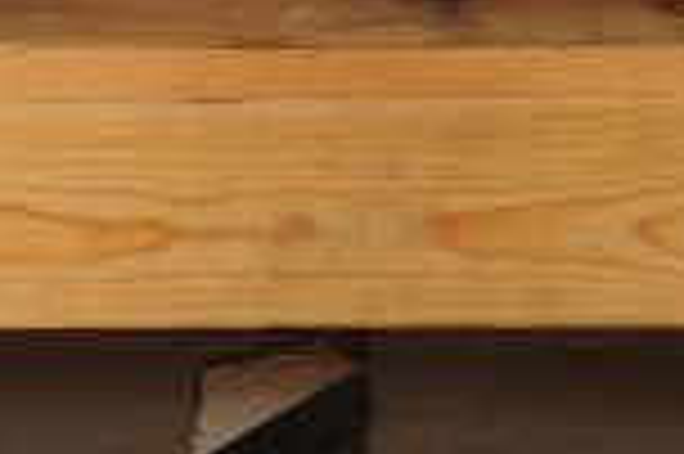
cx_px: 261
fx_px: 3739
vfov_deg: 6.8
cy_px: -366
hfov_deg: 10.4
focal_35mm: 197
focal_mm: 50
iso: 320
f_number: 13
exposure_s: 1/160
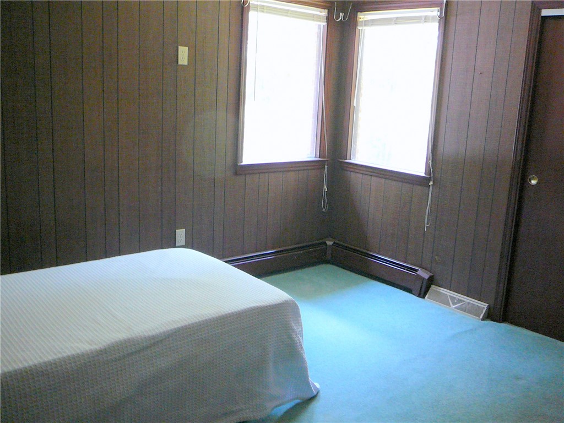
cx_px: 282
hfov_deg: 52.6
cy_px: 212
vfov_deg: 40.7
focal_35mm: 35
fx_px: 570
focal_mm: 5.2
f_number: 2.8
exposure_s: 1/15
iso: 200
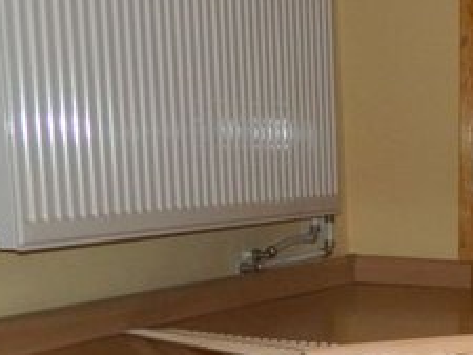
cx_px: 563
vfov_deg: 14.5
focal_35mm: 99
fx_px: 1353
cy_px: 412
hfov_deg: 18.8
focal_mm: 5.6
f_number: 3.2
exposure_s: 1/40
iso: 200
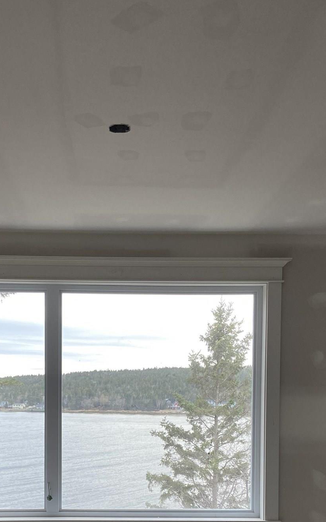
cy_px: 437
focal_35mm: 48
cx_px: 109
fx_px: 682
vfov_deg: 39.7
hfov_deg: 26.7
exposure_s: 1/121
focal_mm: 4.25
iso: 64
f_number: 1.8
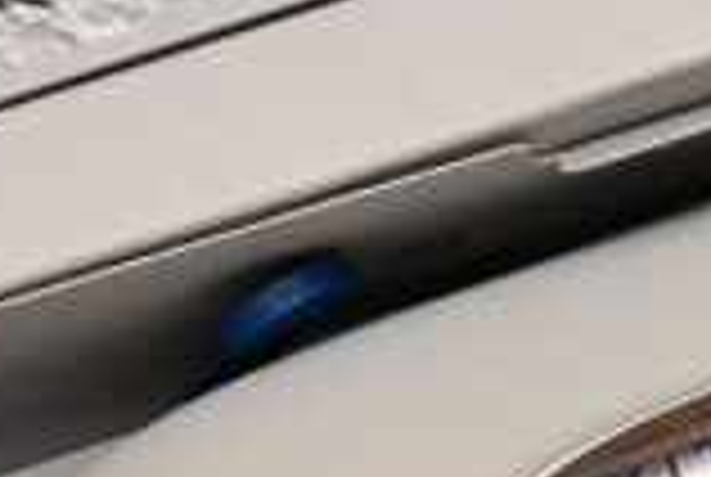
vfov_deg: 3.1
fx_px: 8632
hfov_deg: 4.6
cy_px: 848
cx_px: 1804
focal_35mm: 436
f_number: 8
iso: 1600
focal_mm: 45
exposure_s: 1/60
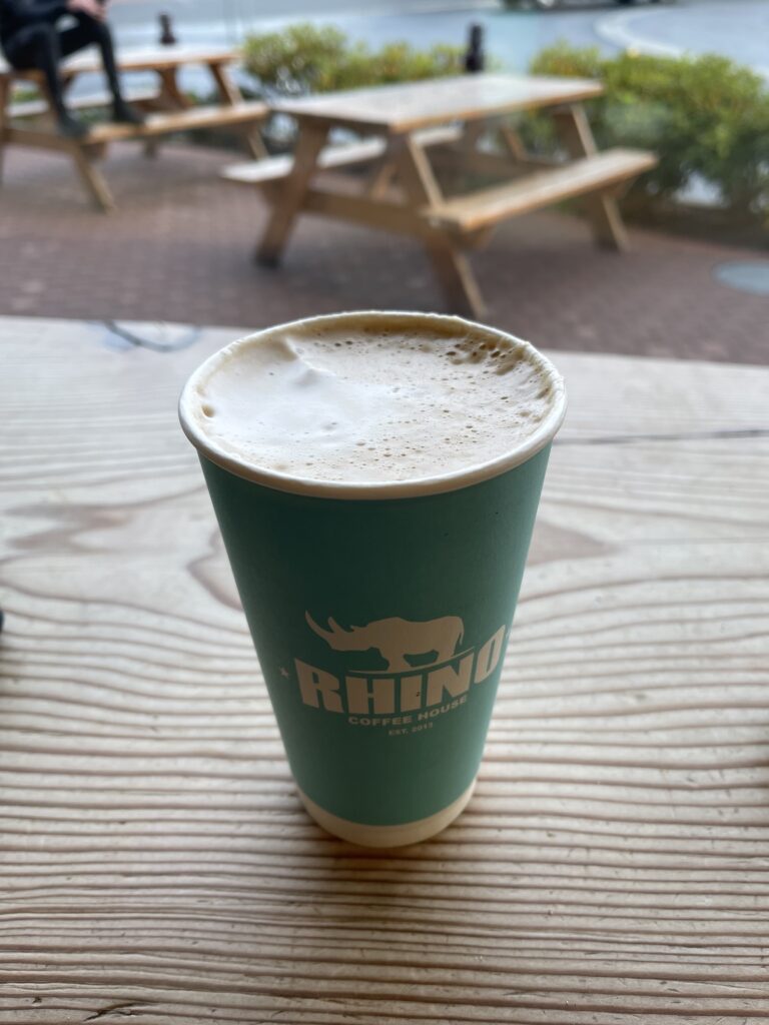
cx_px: 384
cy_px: 512
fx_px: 741
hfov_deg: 54.9
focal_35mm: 25
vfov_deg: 69.4
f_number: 1.6
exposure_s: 1/120
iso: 32
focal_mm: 5.1
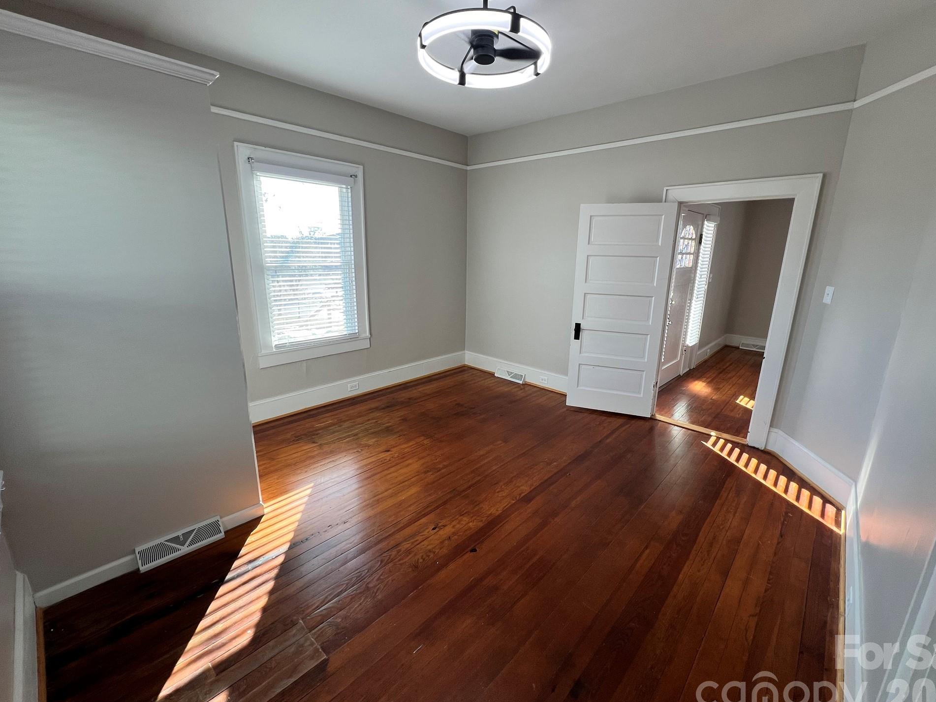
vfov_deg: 85.7
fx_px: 379
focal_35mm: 14
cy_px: 353
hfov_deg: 102.0
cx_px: 488
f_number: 1.8
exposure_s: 1/99
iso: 64
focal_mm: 1.57
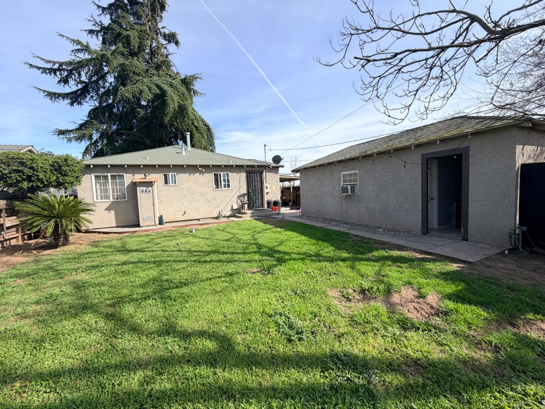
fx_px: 220
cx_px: 272
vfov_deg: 85.7
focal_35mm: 14
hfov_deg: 102.1
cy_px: 204
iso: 25
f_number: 2.2
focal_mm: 2.22
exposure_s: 1/770
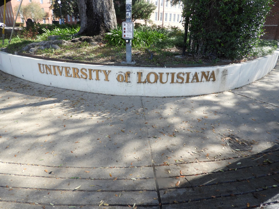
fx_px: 193
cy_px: 104
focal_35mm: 24
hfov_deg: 71.6
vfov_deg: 56.8
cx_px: 140
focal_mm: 4.3
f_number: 3.3
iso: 100
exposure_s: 1/200
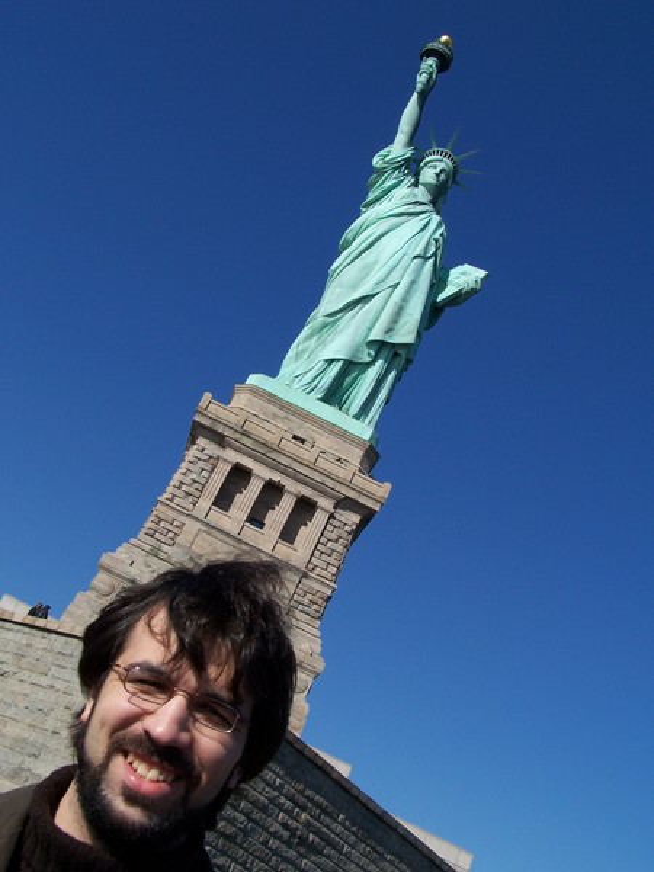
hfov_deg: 36.0
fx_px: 1008
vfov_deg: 46.8
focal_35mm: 40
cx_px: 327
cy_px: 436
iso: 80
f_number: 5.6
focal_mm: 6.7
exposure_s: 1/640
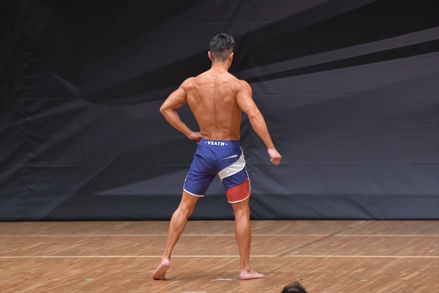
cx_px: 220
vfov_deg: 4.8
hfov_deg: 7.2
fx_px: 3474
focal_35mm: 285
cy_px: 146
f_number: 5.6
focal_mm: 190
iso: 6400
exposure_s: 1/400
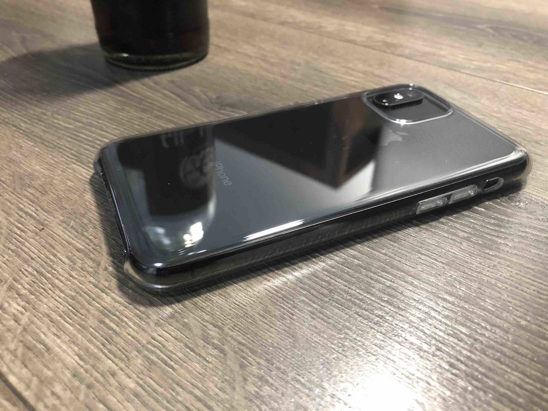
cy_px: 206
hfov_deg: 63.4
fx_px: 443
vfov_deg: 49.7
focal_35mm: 28
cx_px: 274
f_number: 1.8
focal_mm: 3.99
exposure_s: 1/15
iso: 100
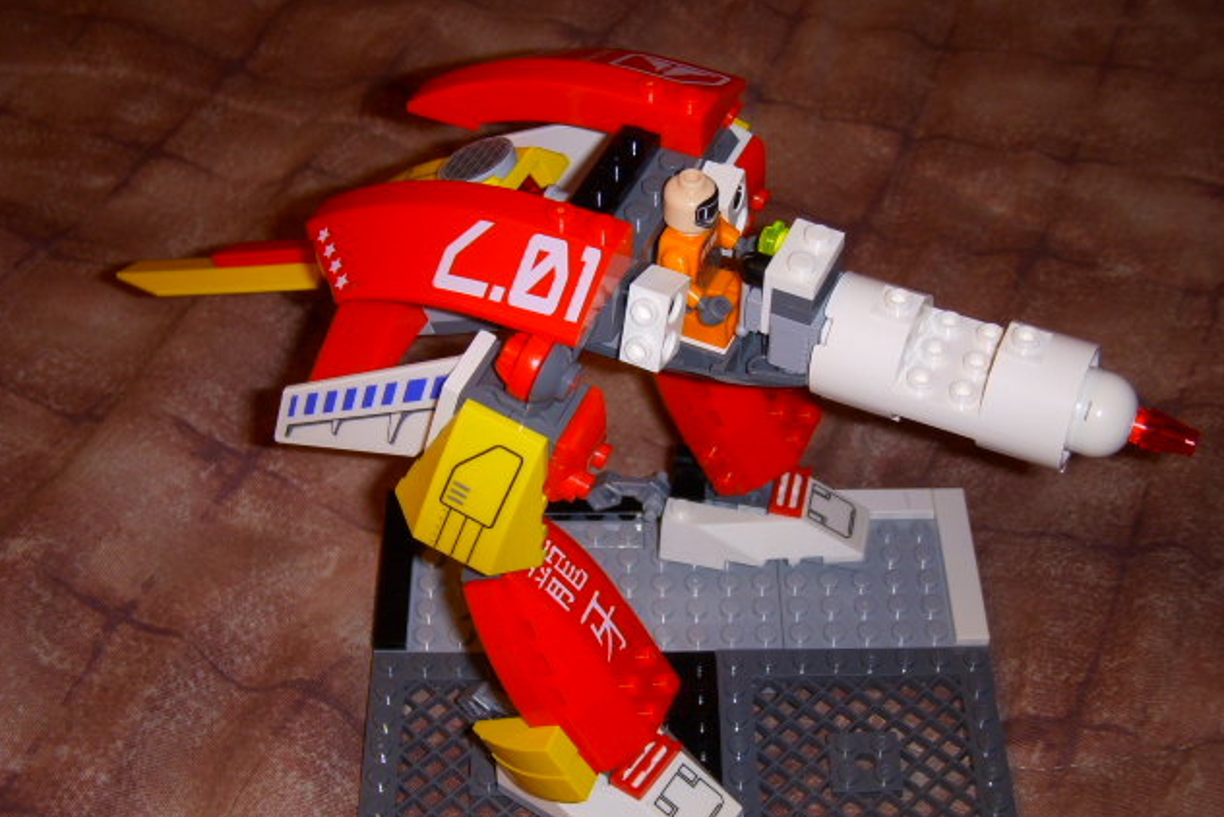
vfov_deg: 22.6
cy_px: 457
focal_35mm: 60
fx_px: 2041
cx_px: 606
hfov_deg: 33.4
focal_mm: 9.4
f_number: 3.6
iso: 100
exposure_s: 1/30
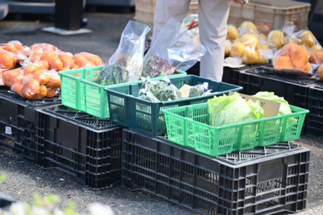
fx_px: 1077
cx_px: 162
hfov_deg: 17.1
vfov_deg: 11.4
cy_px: 108
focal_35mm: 120
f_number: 4
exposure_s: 1/350
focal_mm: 120
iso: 100
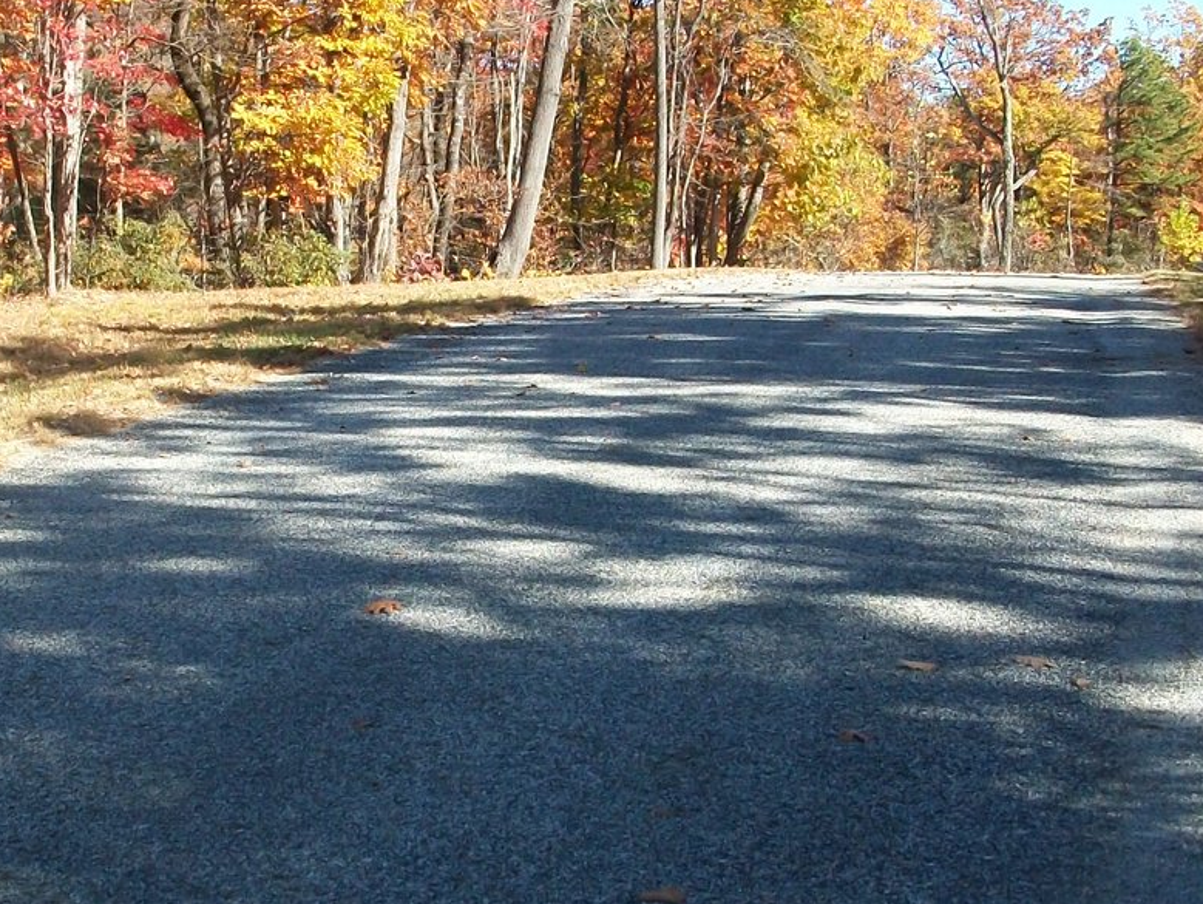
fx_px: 2295
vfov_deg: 22.3
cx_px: 421
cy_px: 396
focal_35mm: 66
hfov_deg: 29.2
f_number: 2.8
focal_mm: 5.7
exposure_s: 1/500
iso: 80
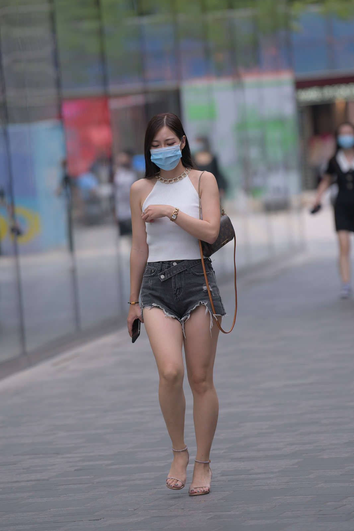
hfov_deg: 6.1
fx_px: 3318
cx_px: 178
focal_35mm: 225
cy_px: 258
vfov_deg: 9.1
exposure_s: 1/640
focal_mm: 200
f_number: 3.5
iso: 140
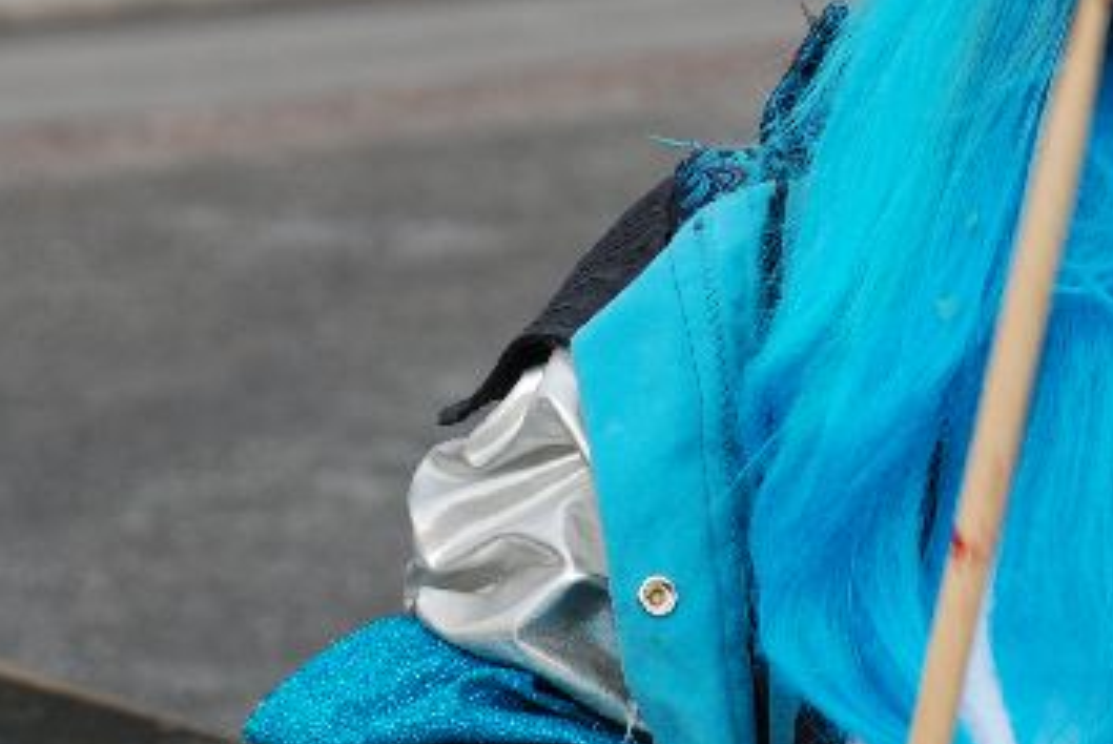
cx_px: 826
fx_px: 10101
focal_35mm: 326
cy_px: 260
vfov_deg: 4.2
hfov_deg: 6.3
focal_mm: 75
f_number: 5.6
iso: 200
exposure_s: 1/320
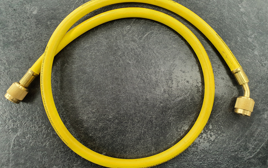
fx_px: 204
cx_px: 134
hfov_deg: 66.5
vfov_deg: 44.5
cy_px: 90
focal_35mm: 28
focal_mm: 4.3
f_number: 2.4
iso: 200
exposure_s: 1/50
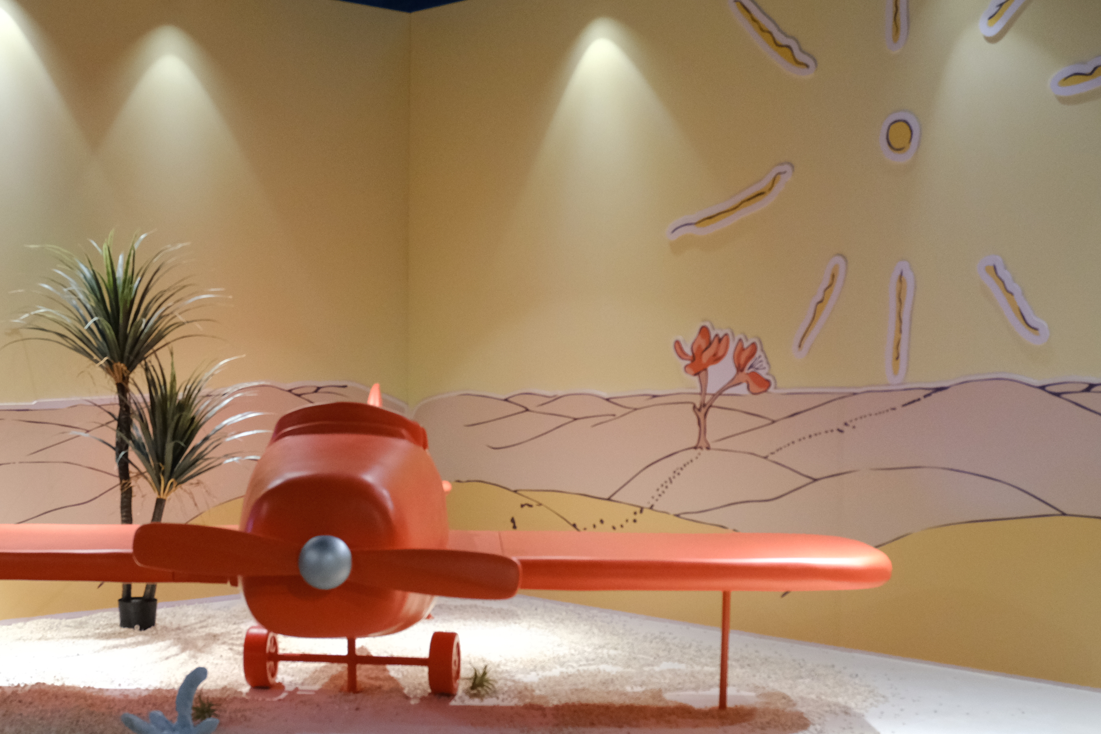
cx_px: 336
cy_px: 474
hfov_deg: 36.4
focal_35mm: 54
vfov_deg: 25.0
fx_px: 1651
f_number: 4.2
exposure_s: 1/50
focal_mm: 22.1
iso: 2500
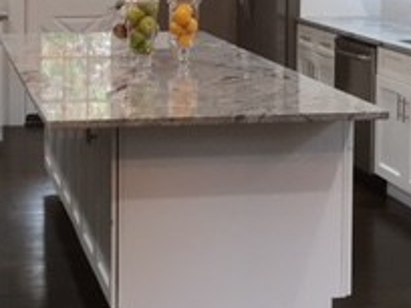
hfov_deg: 21.5
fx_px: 1080
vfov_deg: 15.9
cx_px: 151
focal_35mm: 91
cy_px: -6
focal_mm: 4.15
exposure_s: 1/30
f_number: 2.2
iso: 64
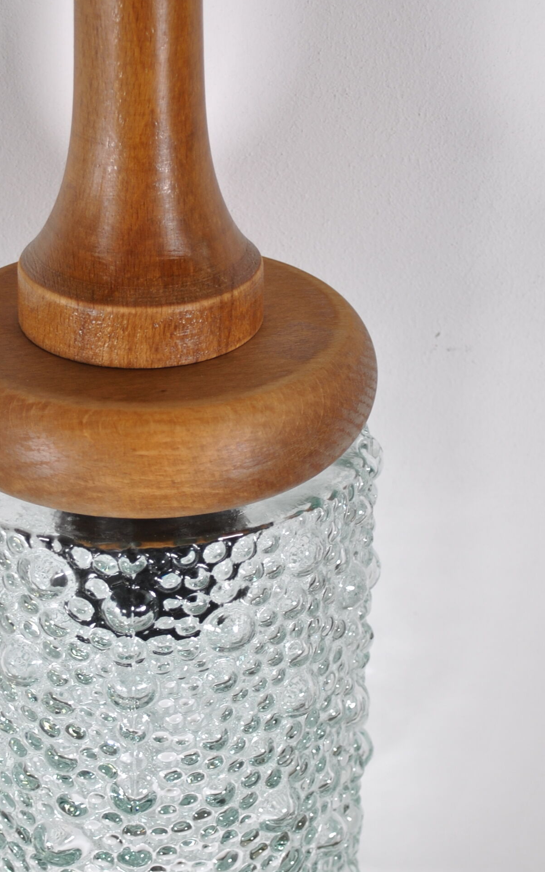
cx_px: 181
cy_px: 562
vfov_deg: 20.9
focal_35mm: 99
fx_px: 2353
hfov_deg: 13.2
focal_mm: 32
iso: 100
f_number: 4.8
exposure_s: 1/50
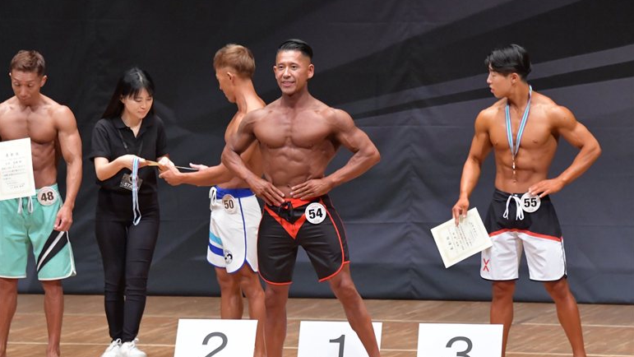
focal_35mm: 284
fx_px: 4775
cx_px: 317
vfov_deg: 4.3
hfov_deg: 7.6
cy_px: 206
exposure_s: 1/400
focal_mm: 180
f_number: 5.6
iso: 8000
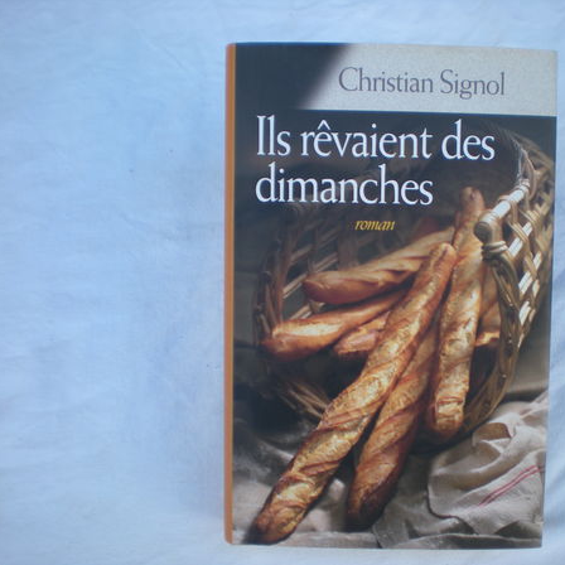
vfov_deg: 37.6
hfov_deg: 37.2
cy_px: 282
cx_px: 373
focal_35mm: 45
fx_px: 831
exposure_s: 1/73
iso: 64
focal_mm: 6.3
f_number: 3.1
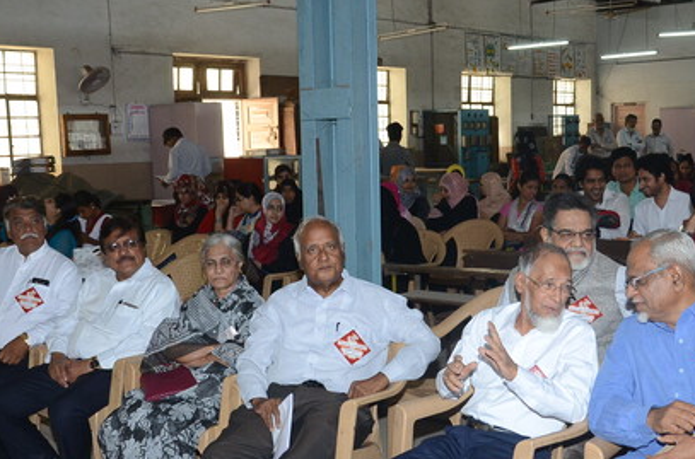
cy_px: 275
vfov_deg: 26.8
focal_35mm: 50
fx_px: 963
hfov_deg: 39.7
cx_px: 384
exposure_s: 1/125
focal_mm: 22
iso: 1250
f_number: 5.6
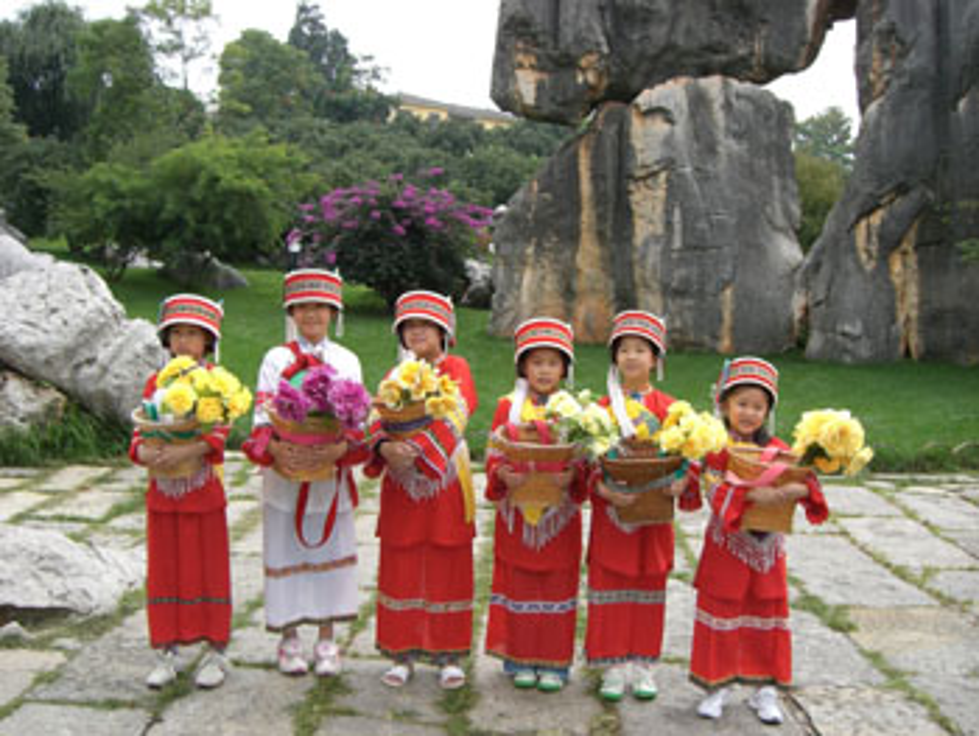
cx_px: 490
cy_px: 368
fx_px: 1075
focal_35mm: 38
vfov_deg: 37.8
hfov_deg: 48.9
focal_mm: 6.2
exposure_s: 1/200
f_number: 4.3
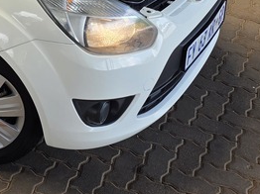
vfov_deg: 15.3
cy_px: -88
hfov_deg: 20.9
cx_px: -13
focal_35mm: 90
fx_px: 675
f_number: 1.7
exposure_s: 1/180
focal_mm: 6.25
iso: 40
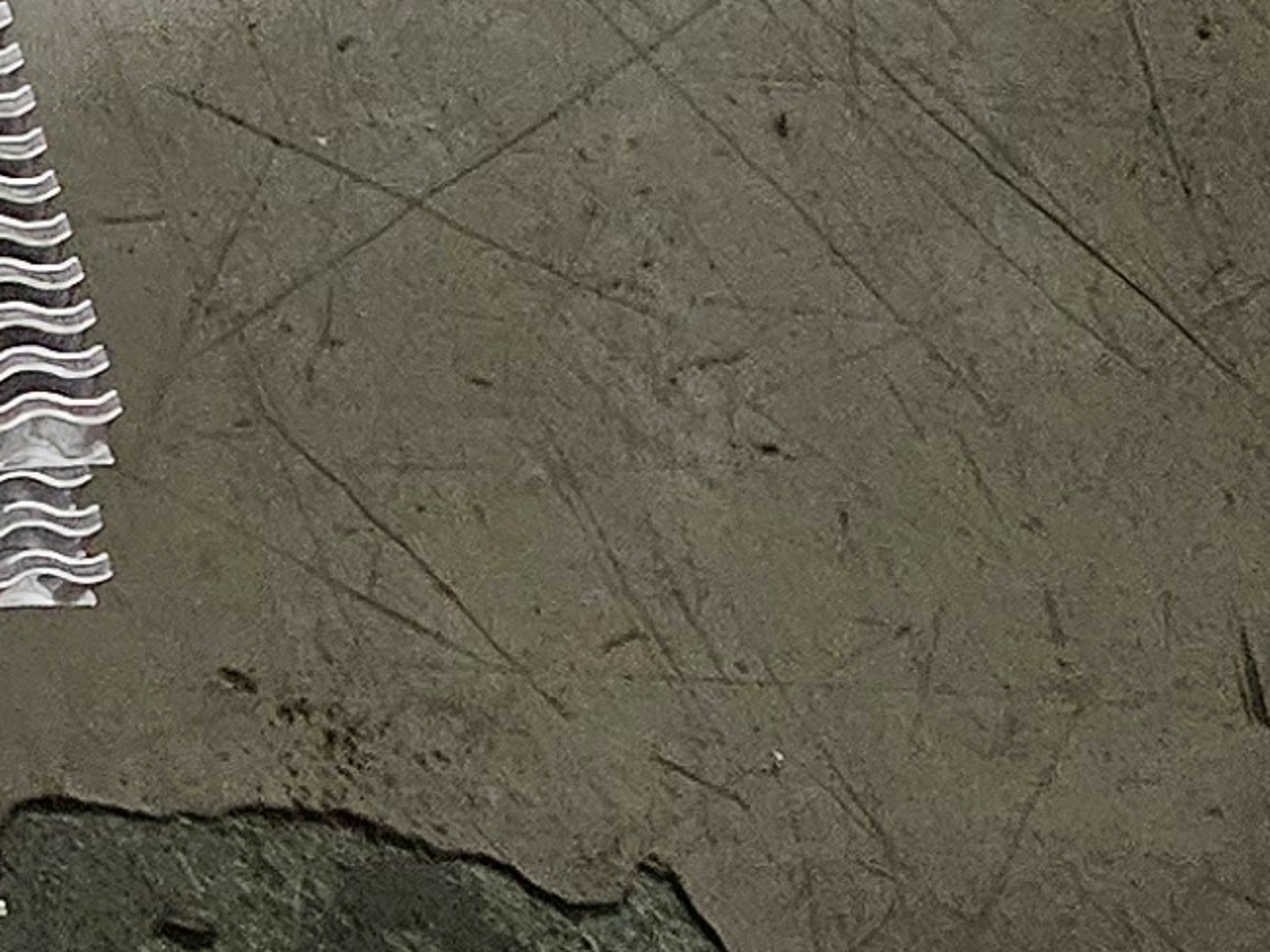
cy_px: -805
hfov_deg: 11.4
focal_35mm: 142
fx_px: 5210
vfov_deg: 9.9
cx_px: -1803
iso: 1000
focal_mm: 5.4
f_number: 1.8
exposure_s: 1/50
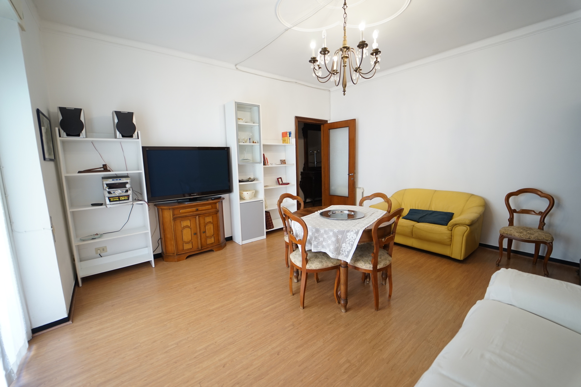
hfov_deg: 104.3
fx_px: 226
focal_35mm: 14
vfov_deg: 81.2
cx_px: 290
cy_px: 194
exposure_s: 1/60
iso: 640
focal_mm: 14
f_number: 2.8
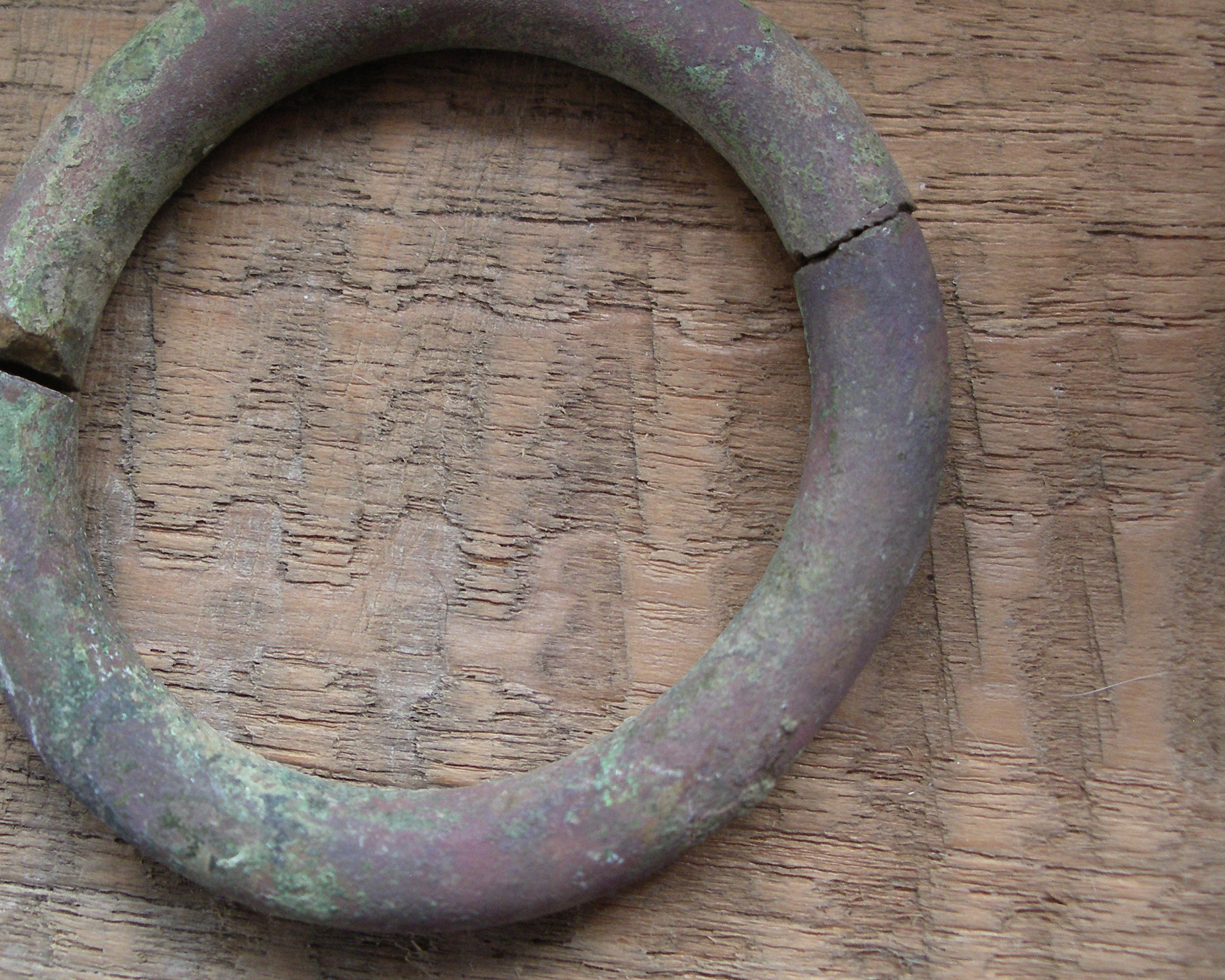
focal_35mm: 47
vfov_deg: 32.1
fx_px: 1704
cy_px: 430
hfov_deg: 39.2
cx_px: 447
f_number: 2.8
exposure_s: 1/25
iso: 200
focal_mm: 7.8
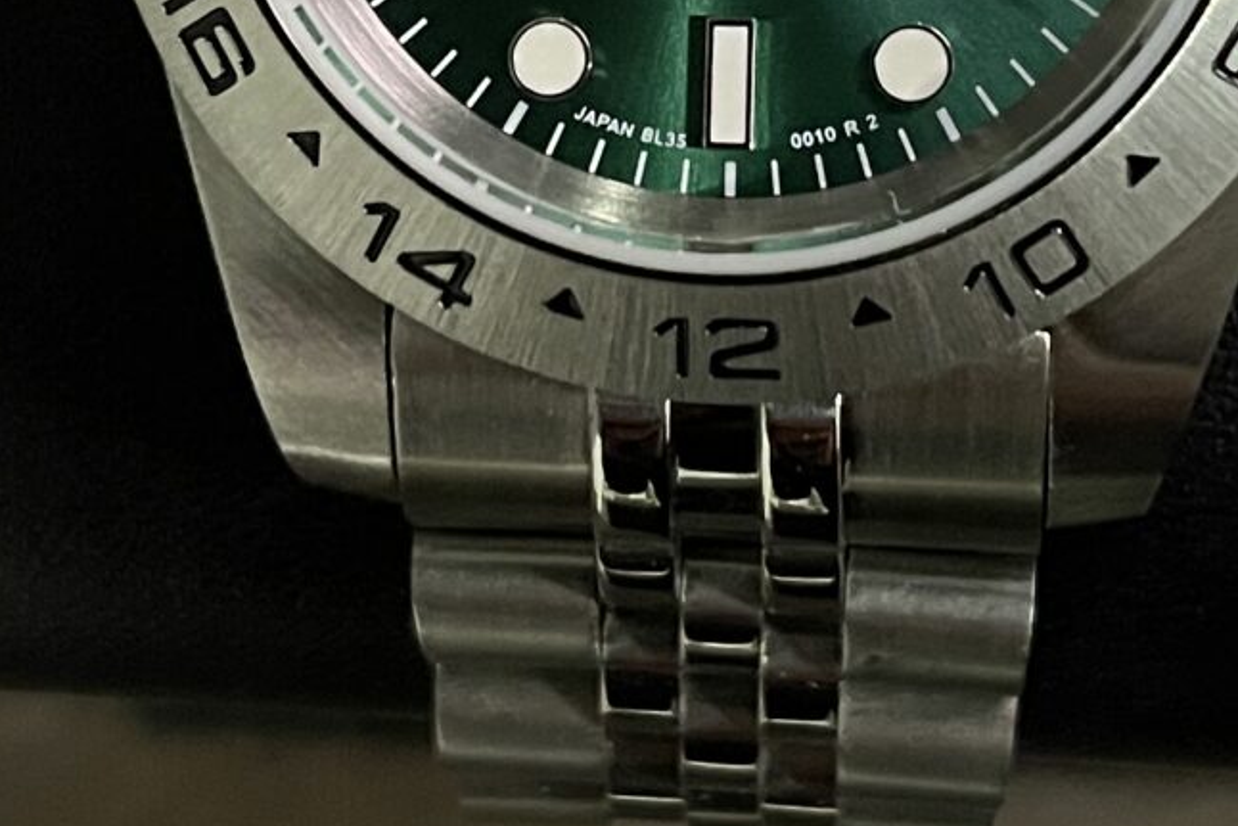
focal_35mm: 103
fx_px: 3543
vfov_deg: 13.0
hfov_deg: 19.8
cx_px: 749
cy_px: -103
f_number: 1.6
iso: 800
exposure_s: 1/30
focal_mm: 5.1
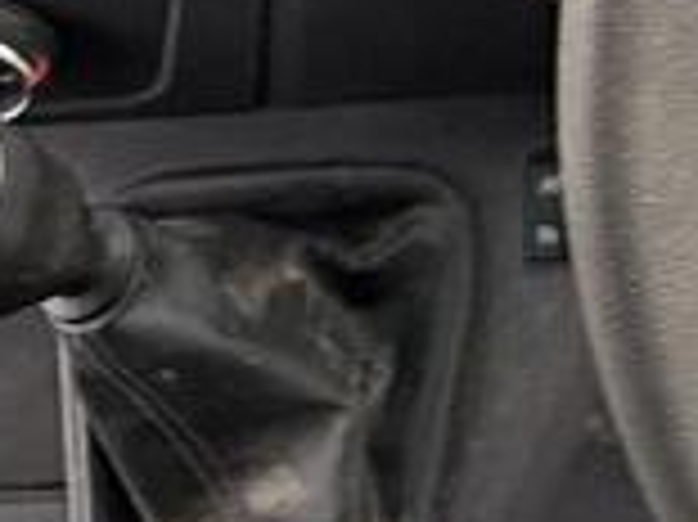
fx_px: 1632
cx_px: 739
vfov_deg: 15.5
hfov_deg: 22.9
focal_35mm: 81
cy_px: -423
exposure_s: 1/99
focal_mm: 2.22
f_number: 2.2
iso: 200
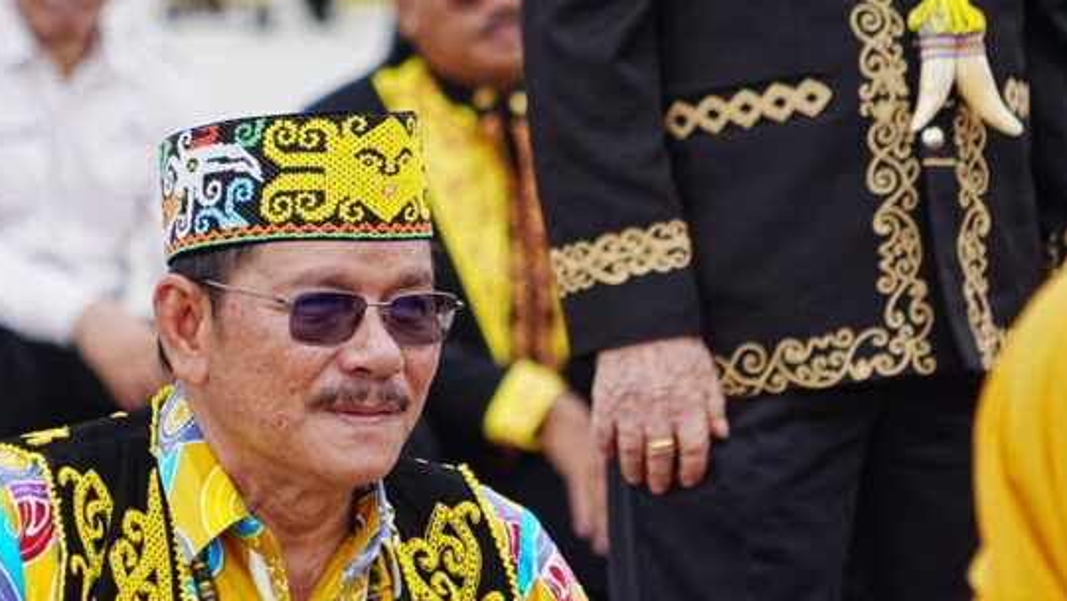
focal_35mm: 429
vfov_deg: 2.8
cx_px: 399
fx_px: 12140
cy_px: 423
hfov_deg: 5.0
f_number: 6.3
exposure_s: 1/200
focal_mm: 216
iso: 125
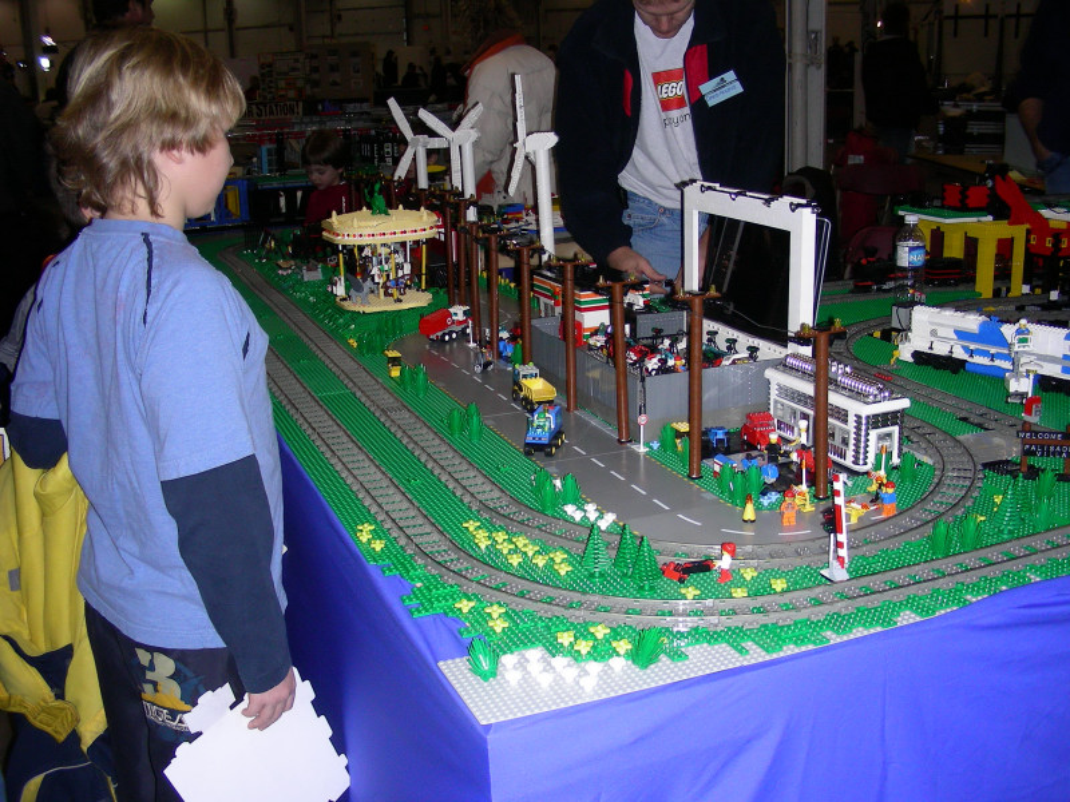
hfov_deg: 49.0
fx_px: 1175
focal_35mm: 38
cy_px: 401
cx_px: 535
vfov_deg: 37.7
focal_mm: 6.3
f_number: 3.5
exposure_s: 1/60.1
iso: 116
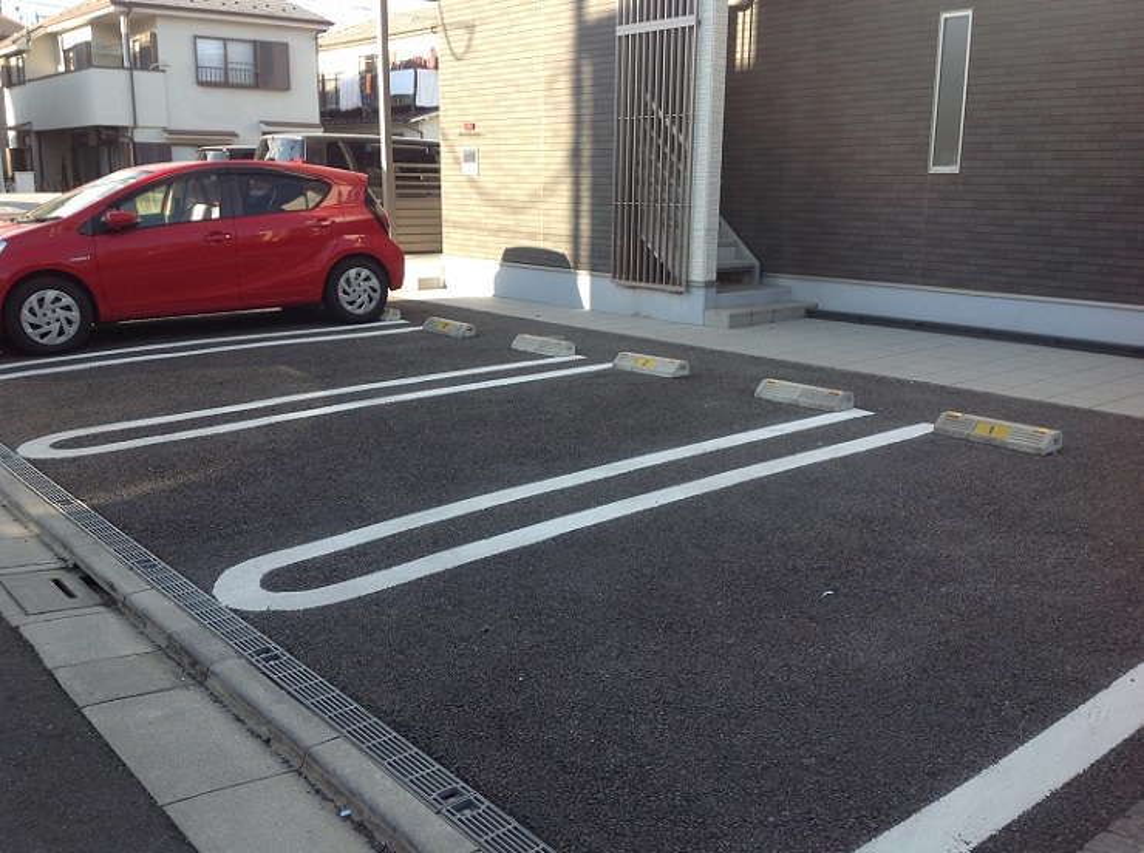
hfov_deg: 52.7
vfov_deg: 40.6
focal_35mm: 35
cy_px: 426
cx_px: 572
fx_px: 1154
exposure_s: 1/340
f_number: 2.4
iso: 50
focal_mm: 4.28
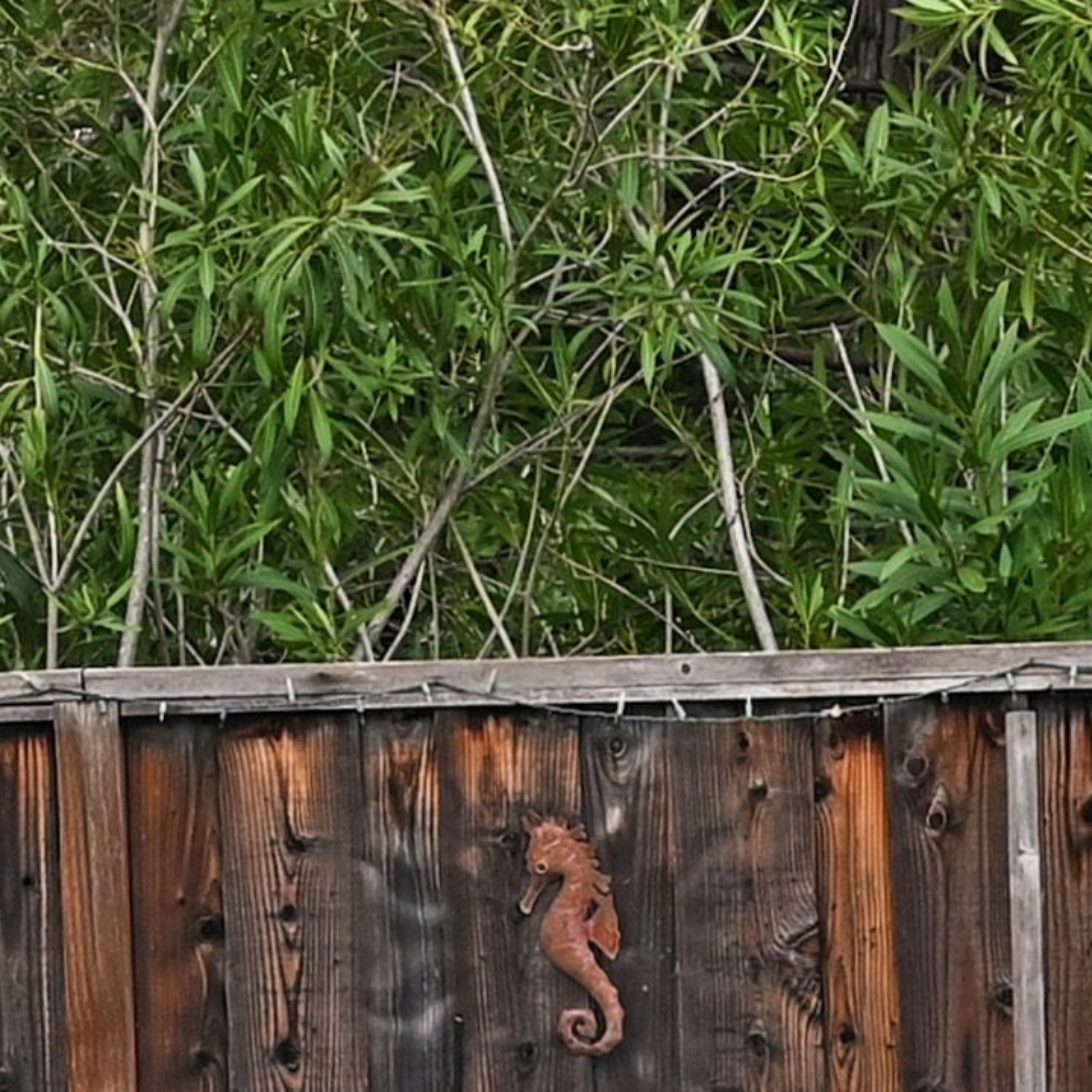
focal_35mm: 214
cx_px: 39
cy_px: 1286
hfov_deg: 8.1
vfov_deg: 8.1
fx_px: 7638
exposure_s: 1/250
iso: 320
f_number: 5.6
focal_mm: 30
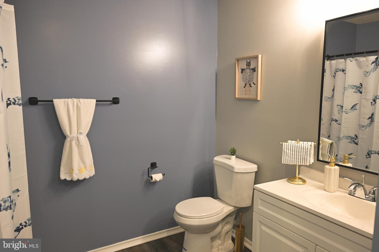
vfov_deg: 49.6
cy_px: 126
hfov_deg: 69.4
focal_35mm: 26
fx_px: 274
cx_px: 190
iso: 400
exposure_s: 1/30
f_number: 4.5
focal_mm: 26
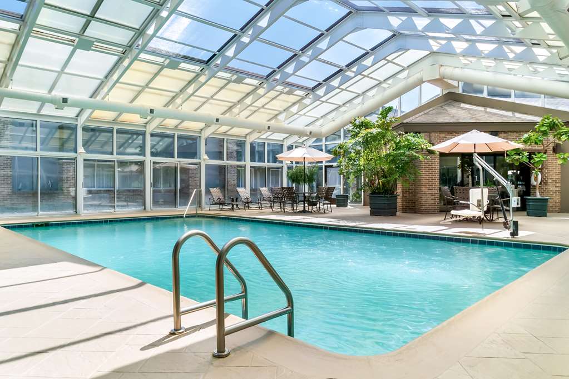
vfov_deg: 53.1
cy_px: 190
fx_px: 379
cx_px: 284
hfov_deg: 73.7
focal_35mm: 24
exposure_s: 1/125
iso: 400
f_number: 10
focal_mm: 24
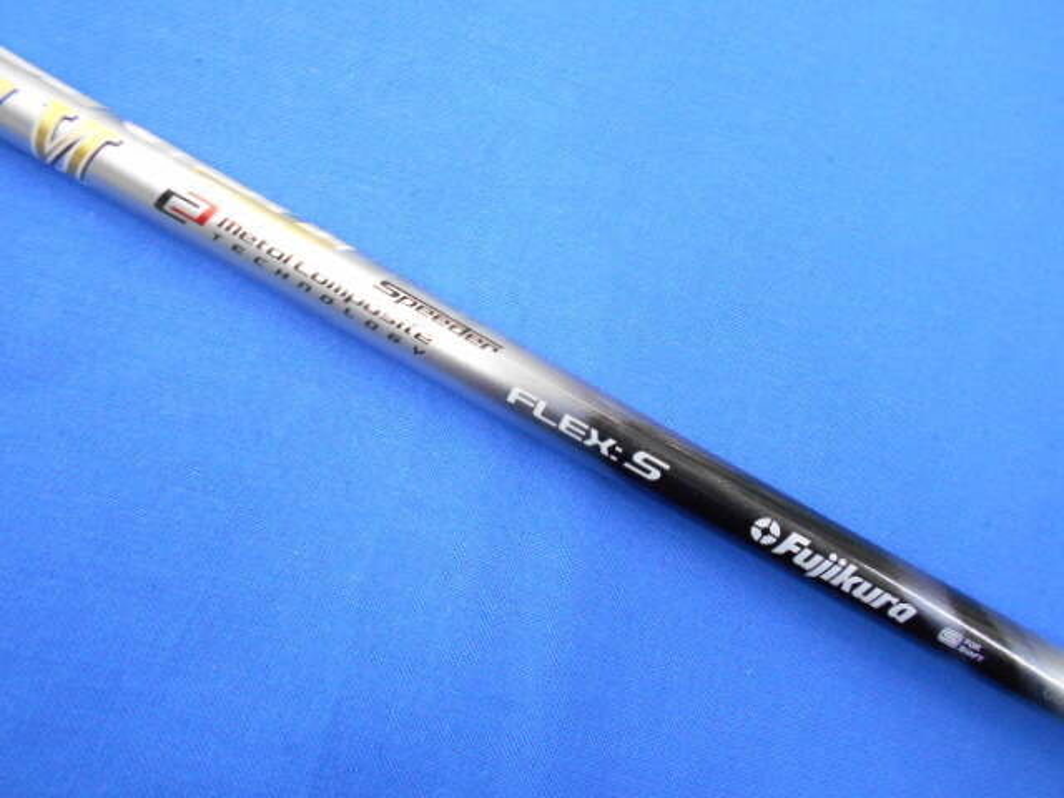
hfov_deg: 67.3
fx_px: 799
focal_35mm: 26
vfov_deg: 53.1
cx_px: 532
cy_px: 399
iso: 400
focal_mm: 4.6
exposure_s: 1/30
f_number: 3.2
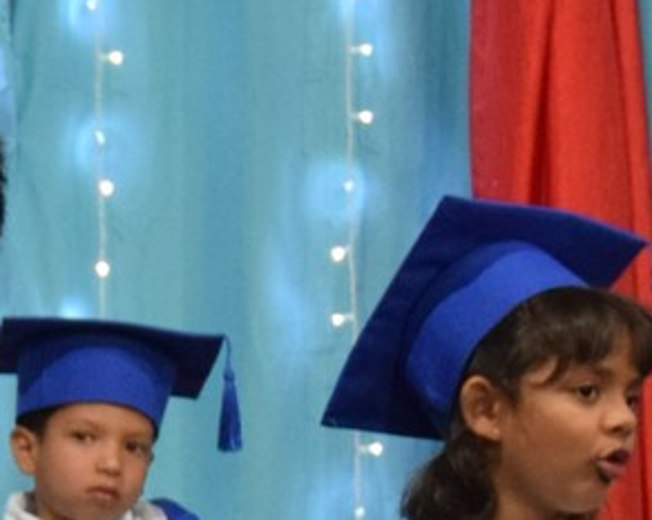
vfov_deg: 7.1
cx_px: -681
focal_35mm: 215
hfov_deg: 8.5
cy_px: 685
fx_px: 4138
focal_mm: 27
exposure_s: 1/60
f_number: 3.8
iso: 2500
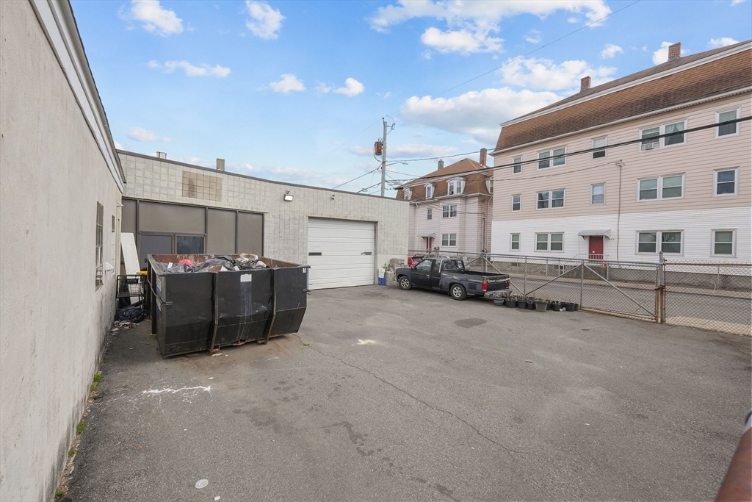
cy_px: 251
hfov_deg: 100.4
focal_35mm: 15
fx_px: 313
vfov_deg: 77.3
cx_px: 376
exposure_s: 1/250
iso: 400
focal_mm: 10
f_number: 9
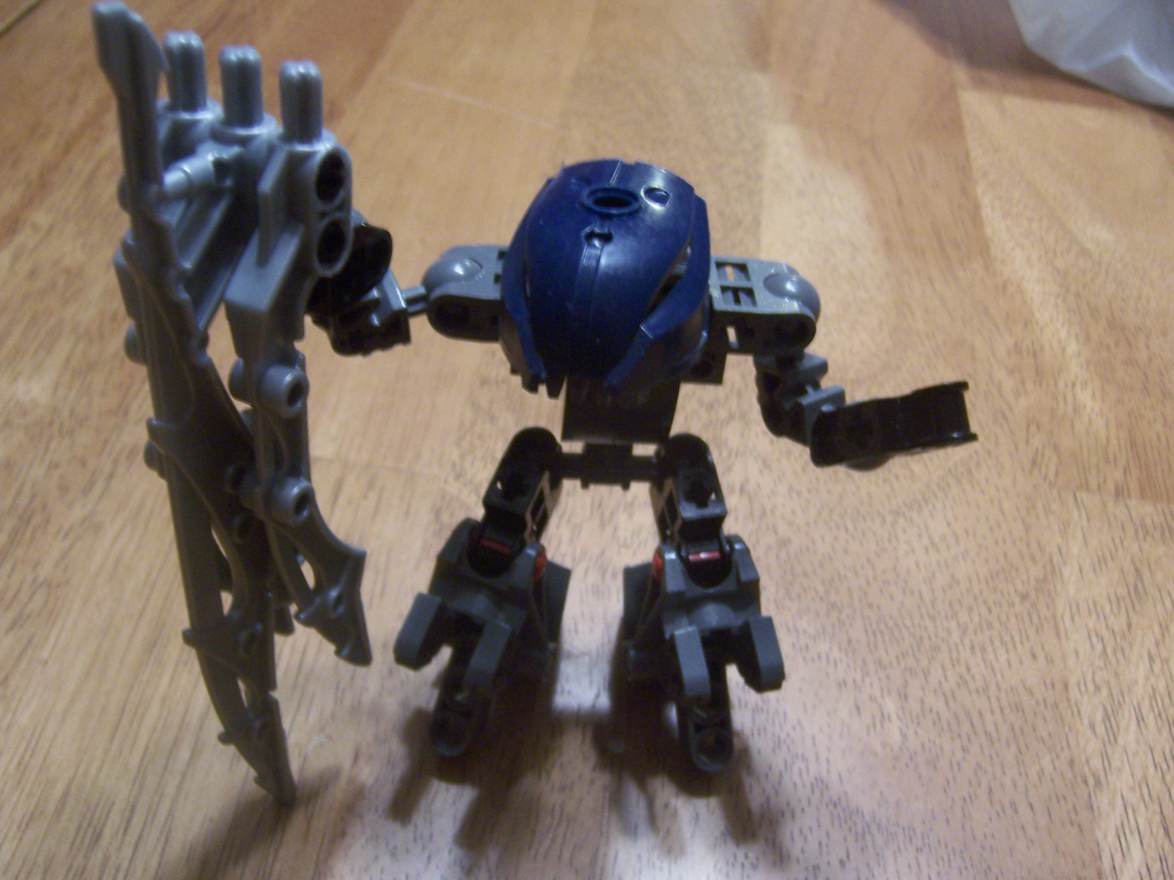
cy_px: 440
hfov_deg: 55.4
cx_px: 587
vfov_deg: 42.9
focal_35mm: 33
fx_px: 1119
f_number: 3.4
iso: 140
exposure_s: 1/8
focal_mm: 5.5
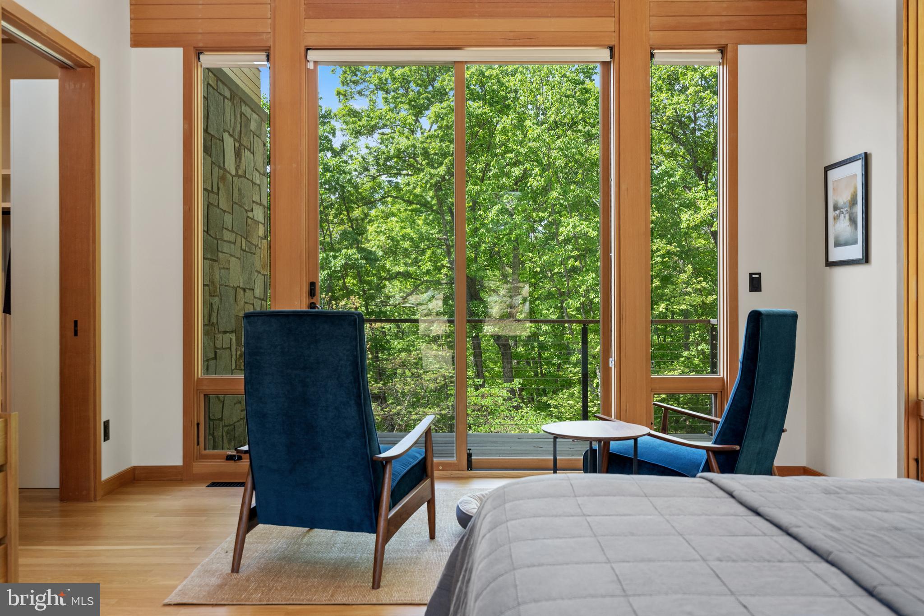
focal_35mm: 31
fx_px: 796
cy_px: 308
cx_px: 462
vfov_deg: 42.3
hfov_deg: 60.3
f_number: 8
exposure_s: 1/50
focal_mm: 31
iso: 500
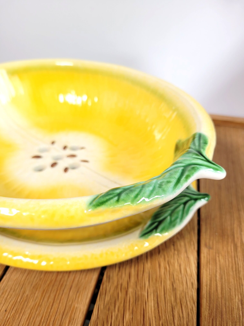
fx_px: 244
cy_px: 163
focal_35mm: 26
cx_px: 122
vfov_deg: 67.3
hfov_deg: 53.1
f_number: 1.8
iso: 40
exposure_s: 1/529
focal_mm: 5.4
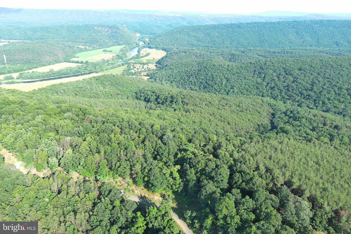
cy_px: 117
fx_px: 283
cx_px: 176
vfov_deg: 45.0
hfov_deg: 63.7
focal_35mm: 29
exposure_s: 1/306
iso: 100
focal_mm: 10.57
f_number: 2.8
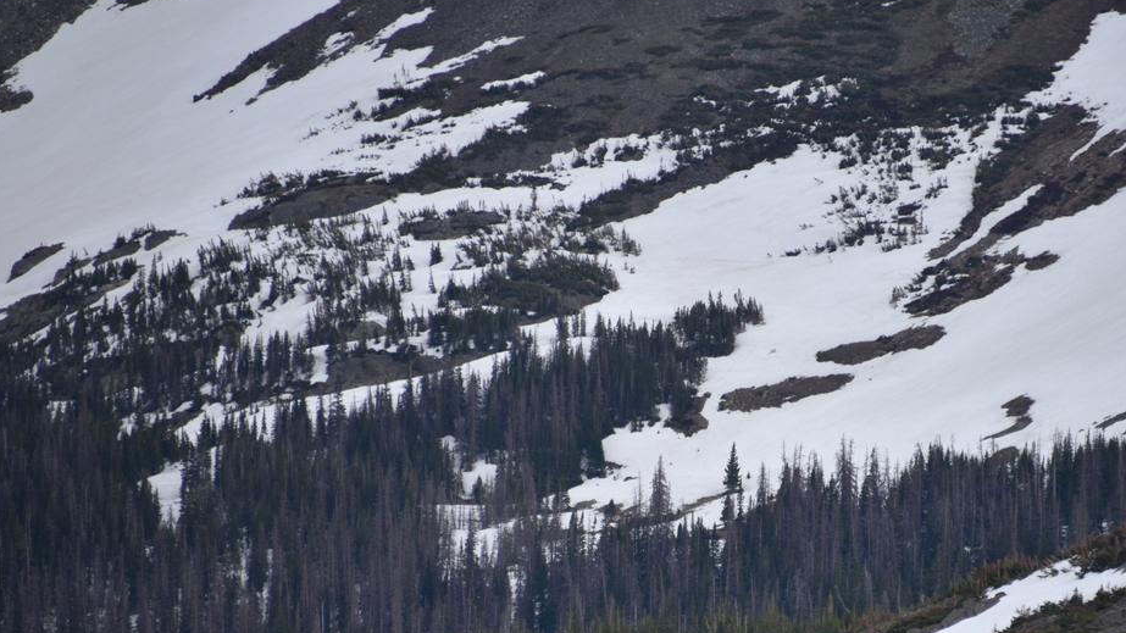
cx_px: 717
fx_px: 13017
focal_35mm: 436
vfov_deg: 2.8
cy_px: 502
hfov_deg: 5.0
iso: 140
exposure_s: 1/640
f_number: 5.6
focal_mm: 300
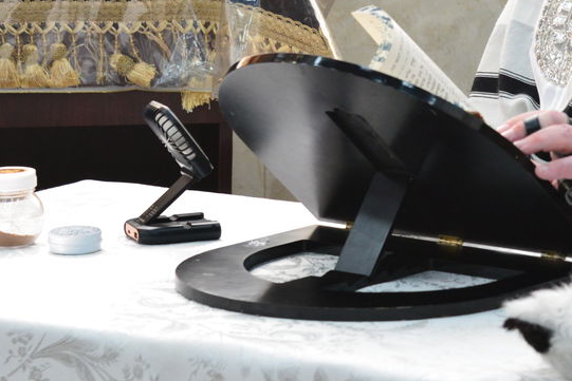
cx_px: 553
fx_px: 3210
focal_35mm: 202
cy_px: 31
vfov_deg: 6.8
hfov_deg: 10.1
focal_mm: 78
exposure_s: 1/160
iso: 2000
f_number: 6.3
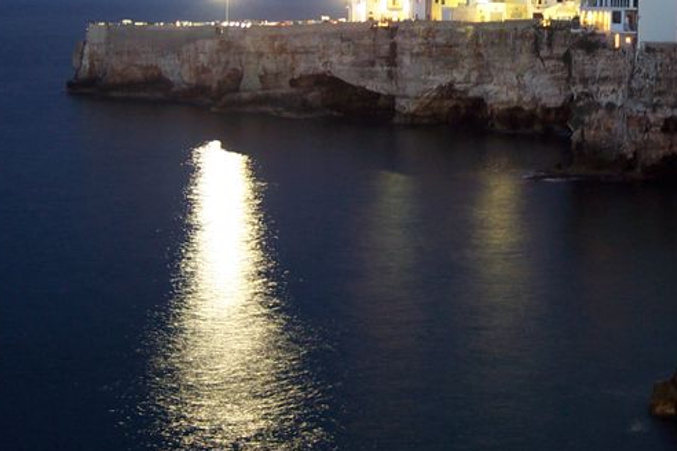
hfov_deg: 26.3
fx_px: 1429
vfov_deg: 17.6
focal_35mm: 76
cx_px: 506
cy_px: 32
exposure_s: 4
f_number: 2.8
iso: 100
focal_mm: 8
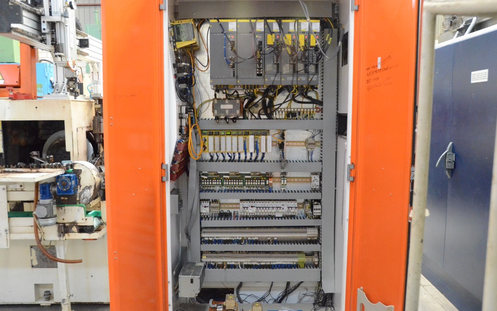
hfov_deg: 56.7
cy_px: 157
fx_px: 461
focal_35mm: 34
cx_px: 250
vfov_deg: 37.3
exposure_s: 1/100
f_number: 5
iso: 6400
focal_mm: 22
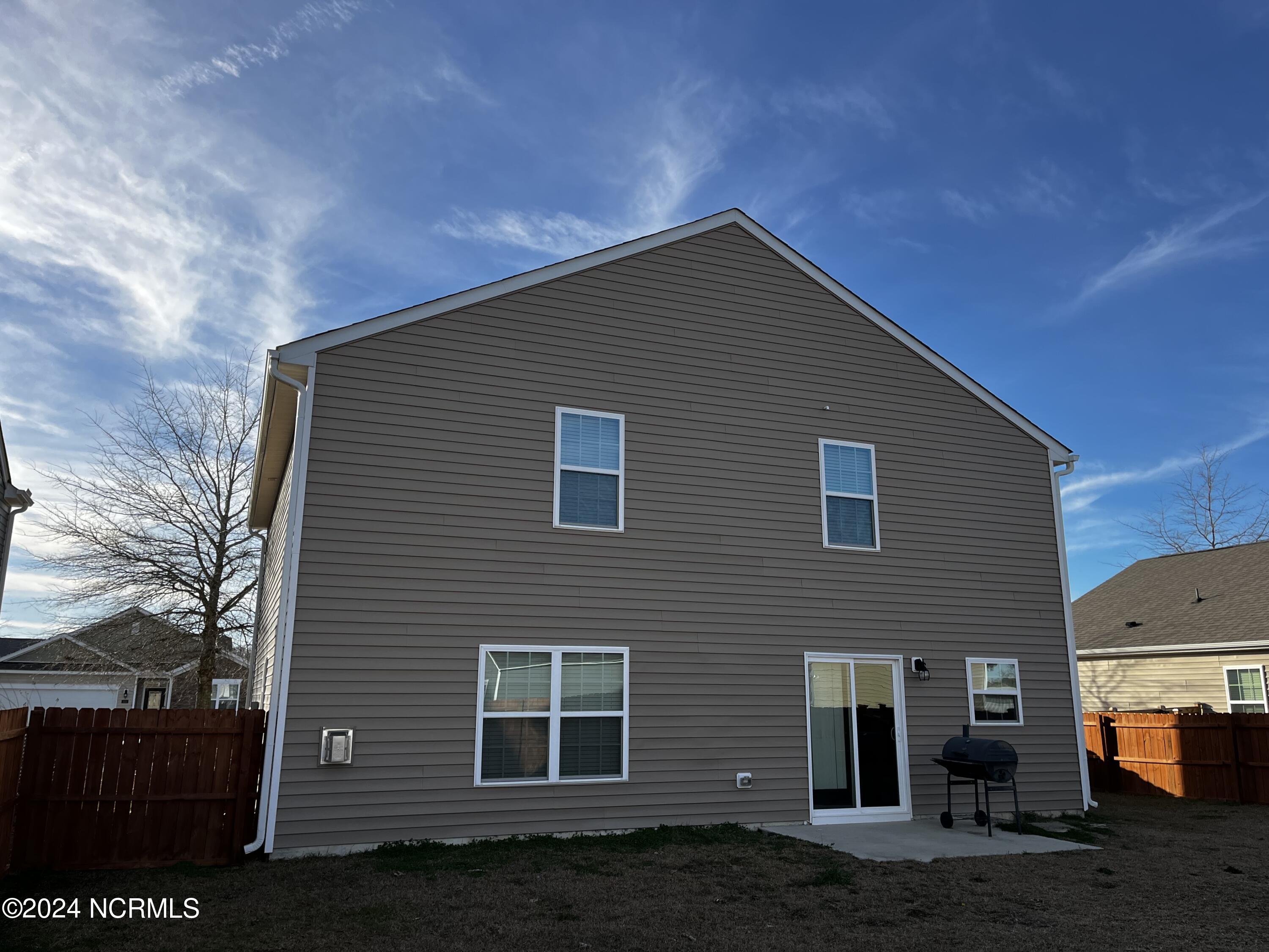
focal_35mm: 26
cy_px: 476
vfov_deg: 53.1
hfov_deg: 67.3
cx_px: 634
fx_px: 953
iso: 50
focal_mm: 5.1
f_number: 1.6
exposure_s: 1/2688
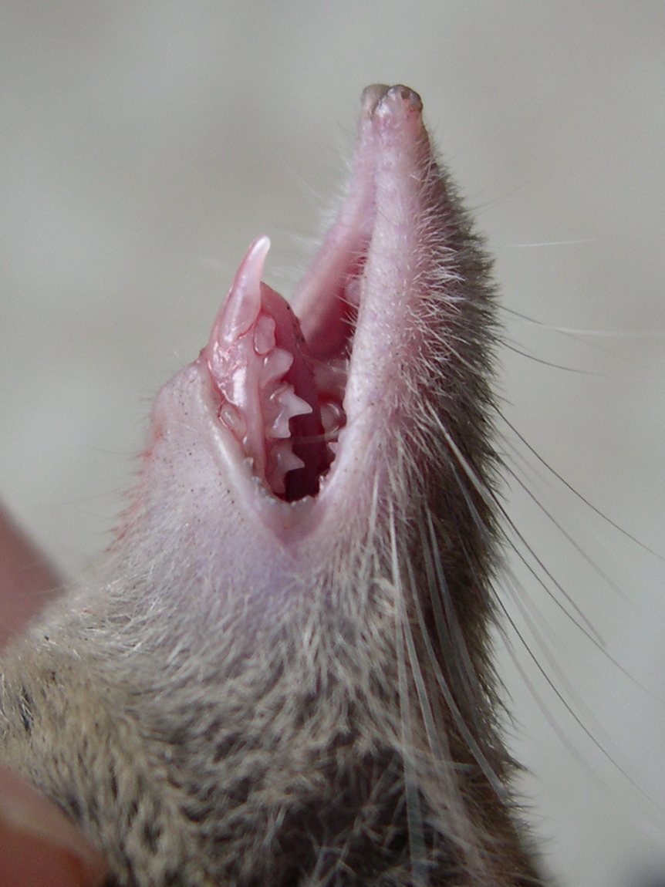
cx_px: 332
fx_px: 974
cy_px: 444
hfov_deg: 37.7
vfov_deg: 49.0
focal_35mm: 38
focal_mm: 8
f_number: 2.8
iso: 100
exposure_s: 1/72
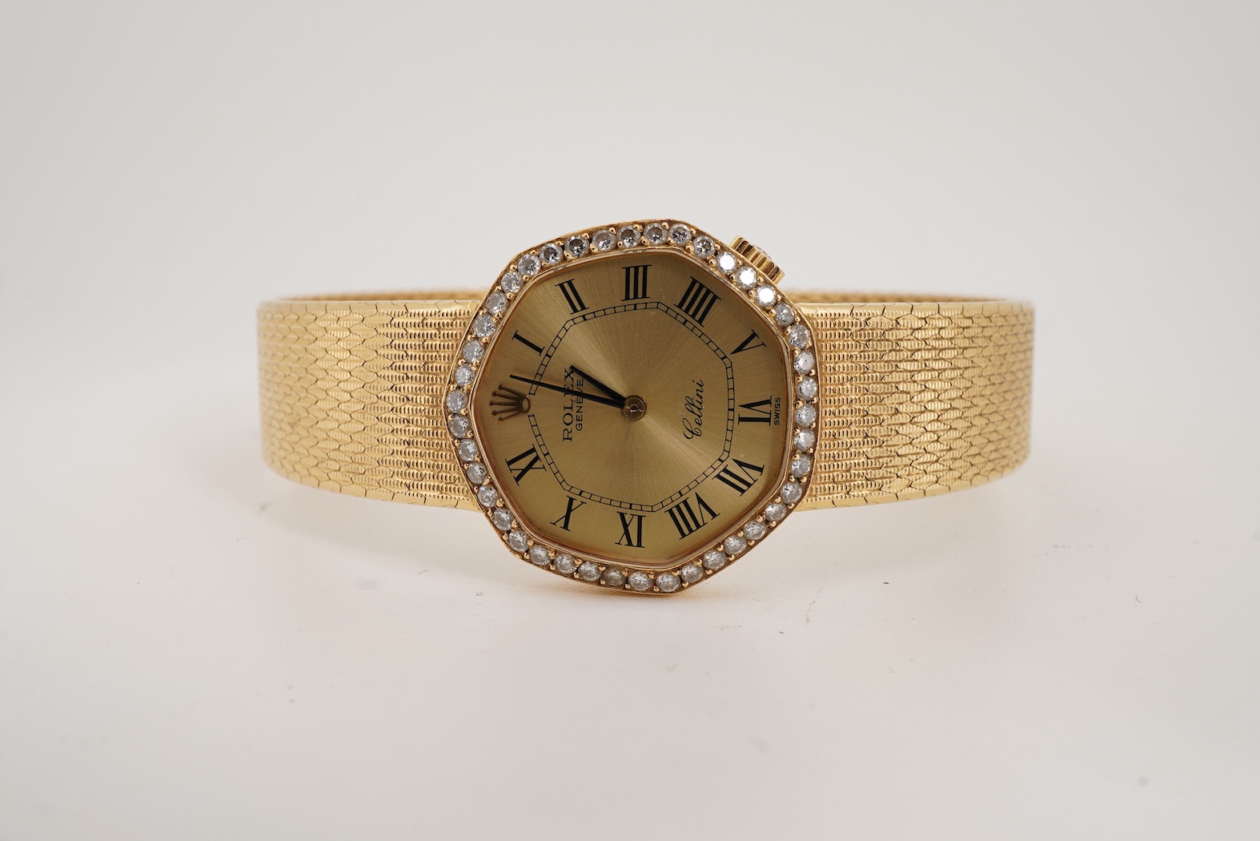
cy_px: 420
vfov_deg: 29.9
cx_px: 630
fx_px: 1575
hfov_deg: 43.6
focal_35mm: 45
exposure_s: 1/160
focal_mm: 30
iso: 160
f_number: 22
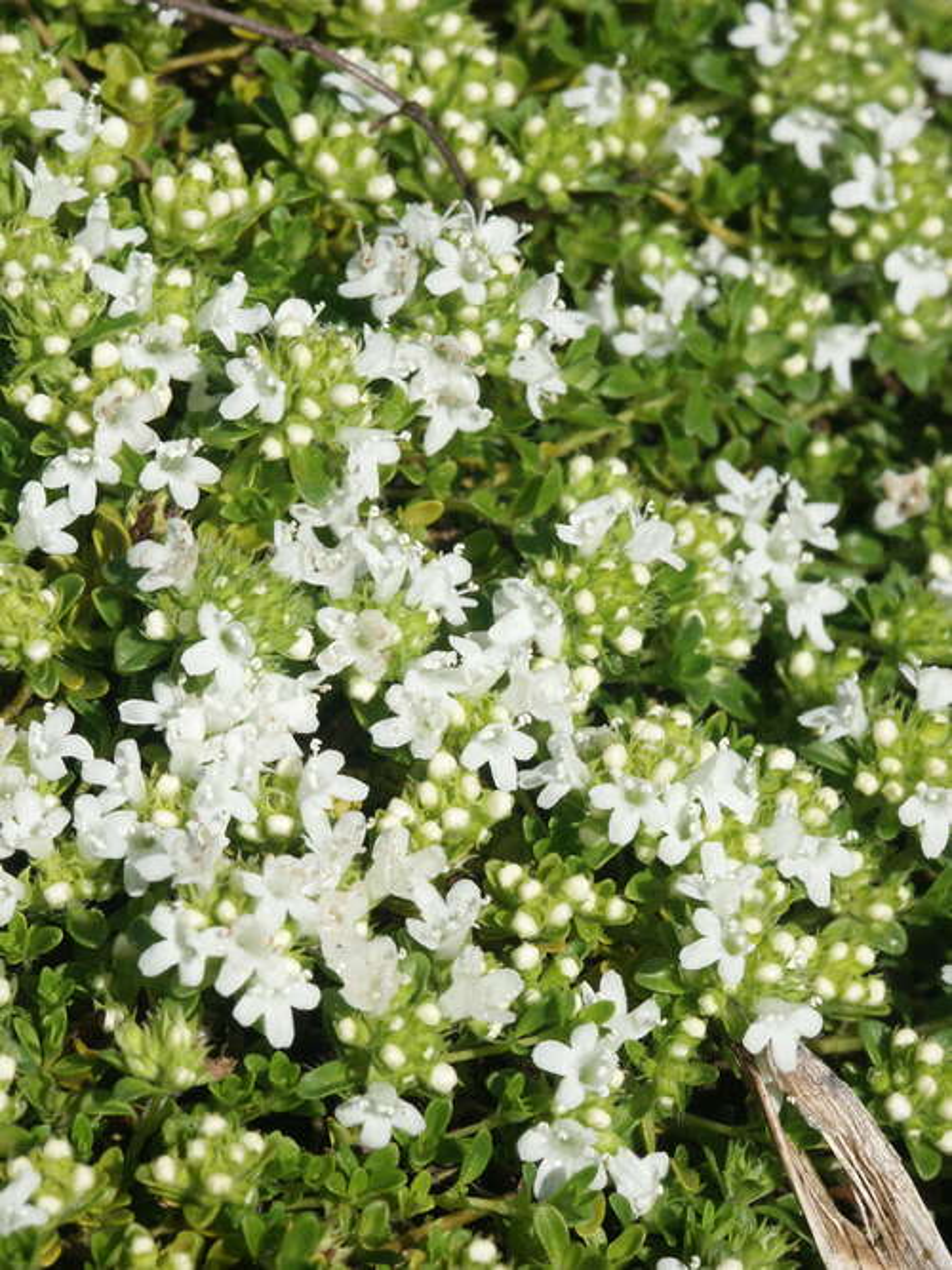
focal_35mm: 200
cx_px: 476
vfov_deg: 9.9
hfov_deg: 7.4
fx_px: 7336
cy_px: 635
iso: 100
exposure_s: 1/350
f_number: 9.5
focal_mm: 50.69
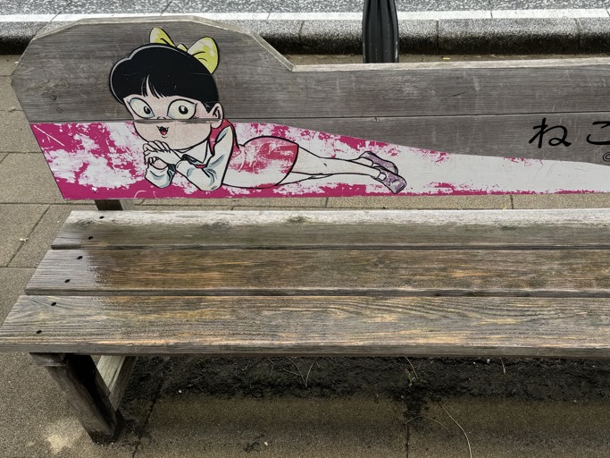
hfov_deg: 50.8
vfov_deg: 39.6
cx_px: 386
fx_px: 634
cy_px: 235
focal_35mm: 36
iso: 80
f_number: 1.78
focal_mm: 6.76
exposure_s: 1/792
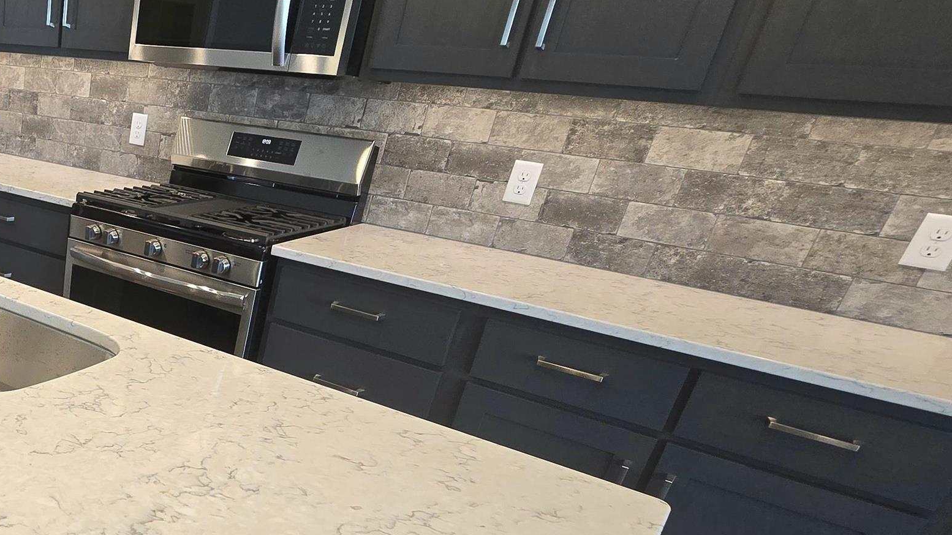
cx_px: 21
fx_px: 707
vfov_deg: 40.0
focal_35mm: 28
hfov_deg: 54.5
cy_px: 419
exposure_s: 1/60.2
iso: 100
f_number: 2.2
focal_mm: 2.2
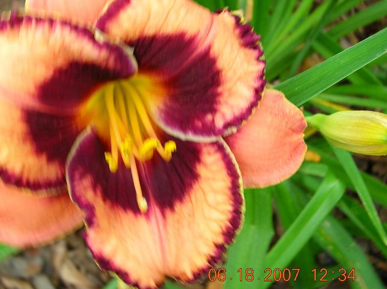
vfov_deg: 30.8
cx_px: 135
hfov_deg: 40.1
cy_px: 126
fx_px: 525
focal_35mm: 47
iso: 50
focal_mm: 6
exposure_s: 1/32.6
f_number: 2.7
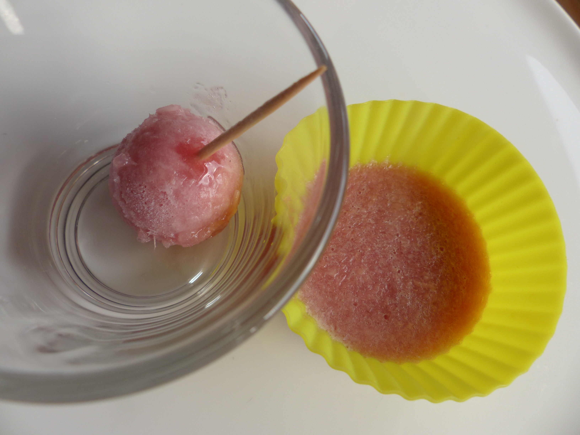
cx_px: 290
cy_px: 218
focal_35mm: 25
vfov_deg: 54.9
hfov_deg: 69.4
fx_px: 419
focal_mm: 4.5
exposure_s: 1/60
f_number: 2.8
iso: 100
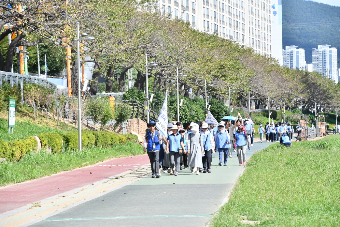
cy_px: 114
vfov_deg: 7.9
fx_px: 1643
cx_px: 170
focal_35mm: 174
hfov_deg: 11.8
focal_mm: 116
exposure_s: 1/1600
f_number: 10
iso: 800
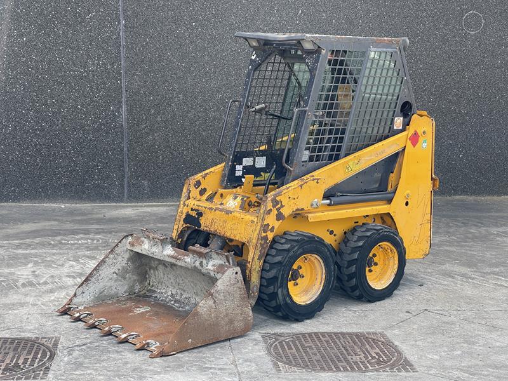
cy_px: 190
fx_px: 939
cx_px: 254
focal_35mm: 64
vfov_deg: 22.9
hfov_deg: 30.3
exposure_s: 1/173
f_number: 2.2
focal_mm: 7.5
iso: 20
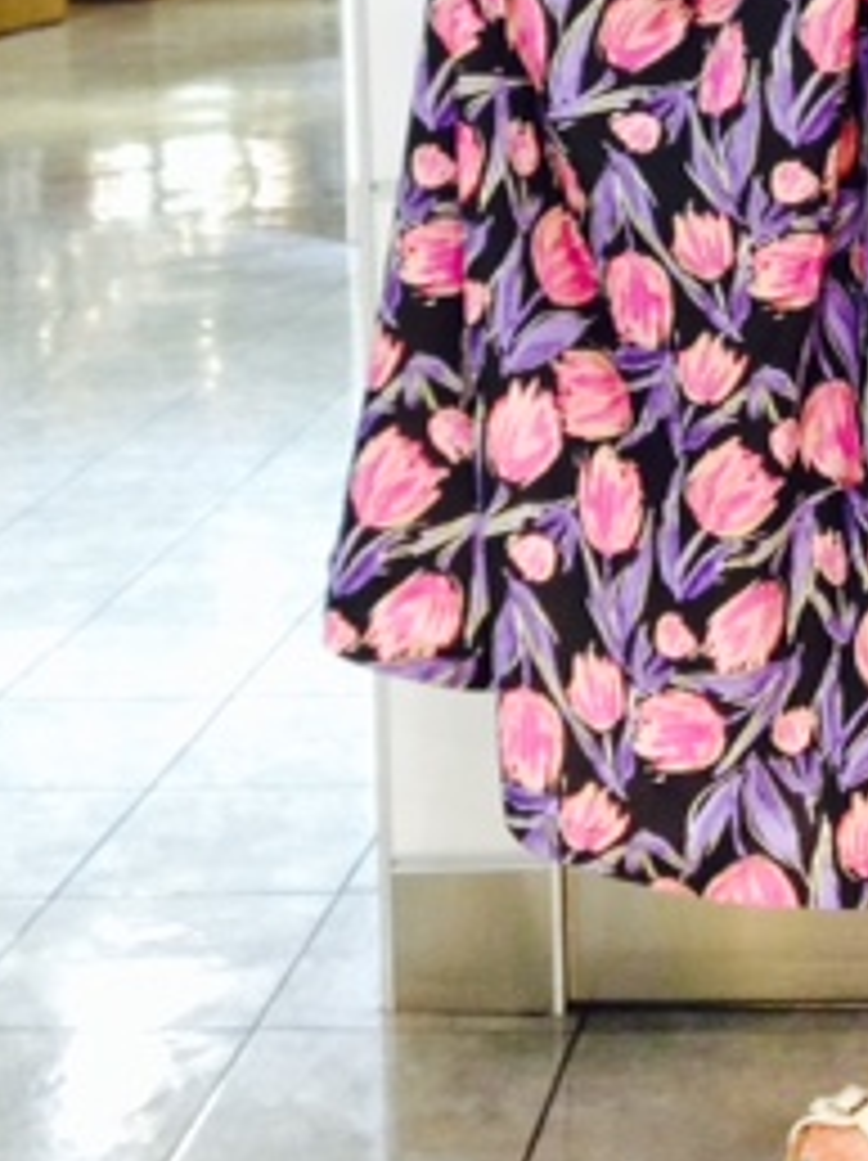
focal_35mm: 82
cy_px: -90
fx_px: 2746
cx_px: 985
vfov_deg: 22.6
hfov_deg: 17.3
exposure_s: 1/20
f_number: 2.4
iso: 200
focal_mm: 4.12
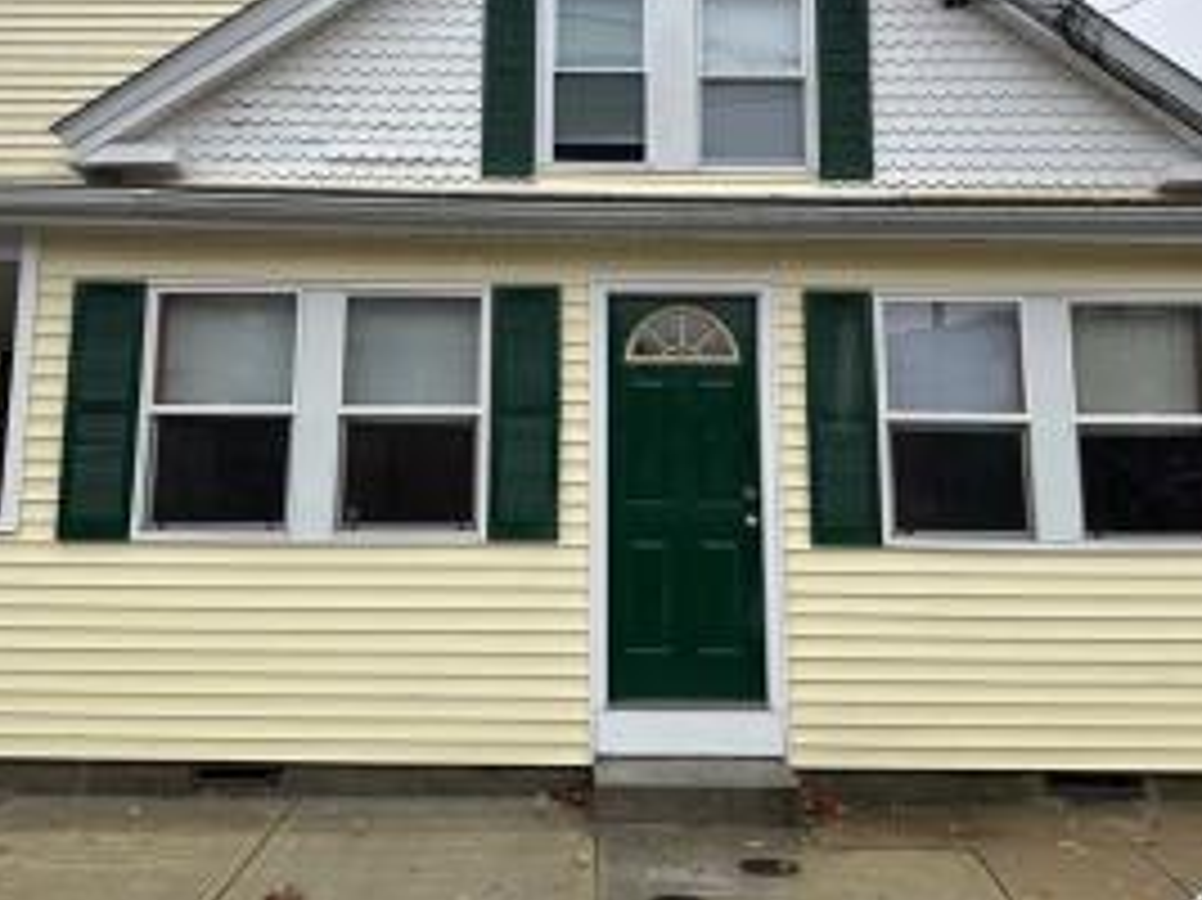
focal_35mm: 36
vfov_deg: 39.1
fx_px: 1249
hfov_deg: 51.4
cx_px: 590
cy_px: 288
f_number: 1.78
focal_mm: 6.86
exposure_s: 1/422
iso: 80
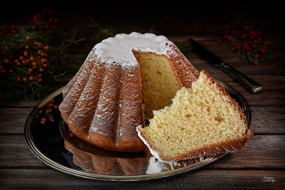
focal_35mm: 82
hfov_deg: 24.6
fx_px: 653
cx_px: 142
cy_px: 95
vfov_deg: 16.6
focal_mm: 55
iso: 100
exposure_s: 1
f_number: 8
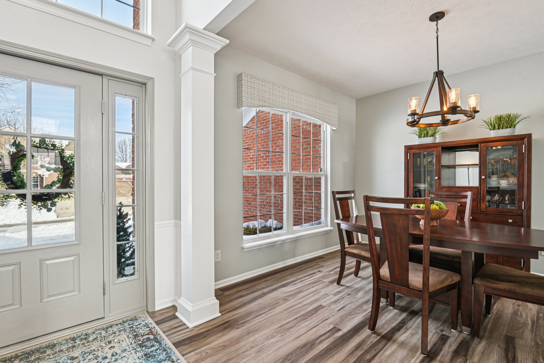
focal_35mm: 16
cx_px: 272
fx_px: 242
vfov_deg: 73.7
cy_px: 182
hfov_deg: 96.7
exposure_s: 1/15
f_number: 8
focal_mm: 16
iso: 110
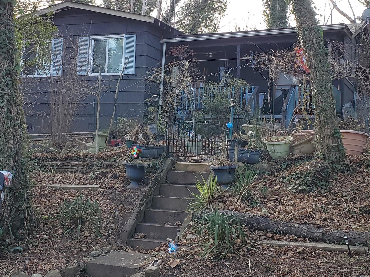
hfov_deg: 53.6
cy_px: 120
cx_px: 152
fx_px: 363
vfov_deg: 41.7
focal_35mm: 34
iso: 50
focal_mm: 4.3
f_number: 2.4
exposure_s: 1/156
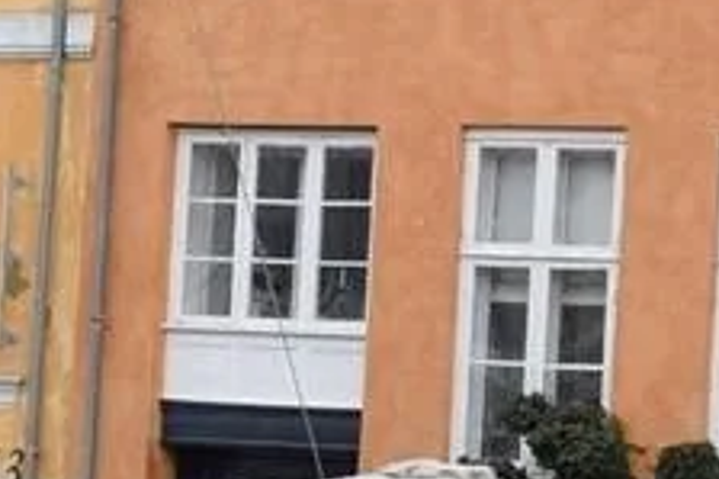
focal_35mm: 347
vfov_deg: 4.0
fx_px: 6925
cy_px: 469
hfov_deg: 5.9
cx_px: 279
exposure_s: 1/250
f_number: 8
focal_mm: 48
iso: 320
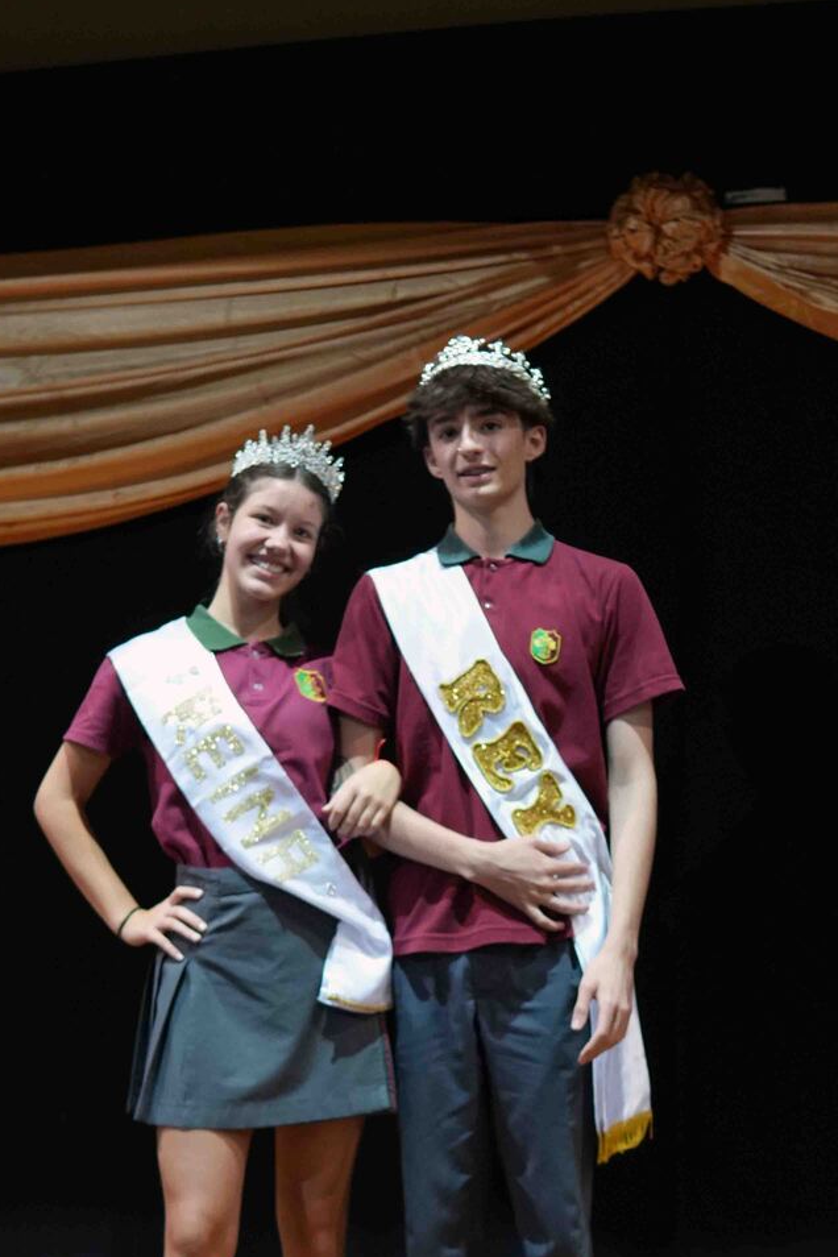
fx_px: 2549
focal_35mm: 73
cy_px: 860
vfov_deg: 27.5
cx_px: 411
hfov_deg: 18.7
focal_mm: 30
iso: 1600
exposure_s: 1/160
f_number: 2.2
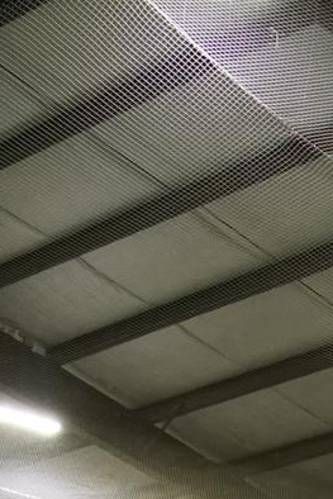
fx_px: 2592
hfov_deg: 7.3
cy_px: 836
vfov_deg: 10.5
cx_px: 258
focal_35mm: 187
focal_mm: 24
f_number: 4
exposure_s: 1/160
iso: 1600
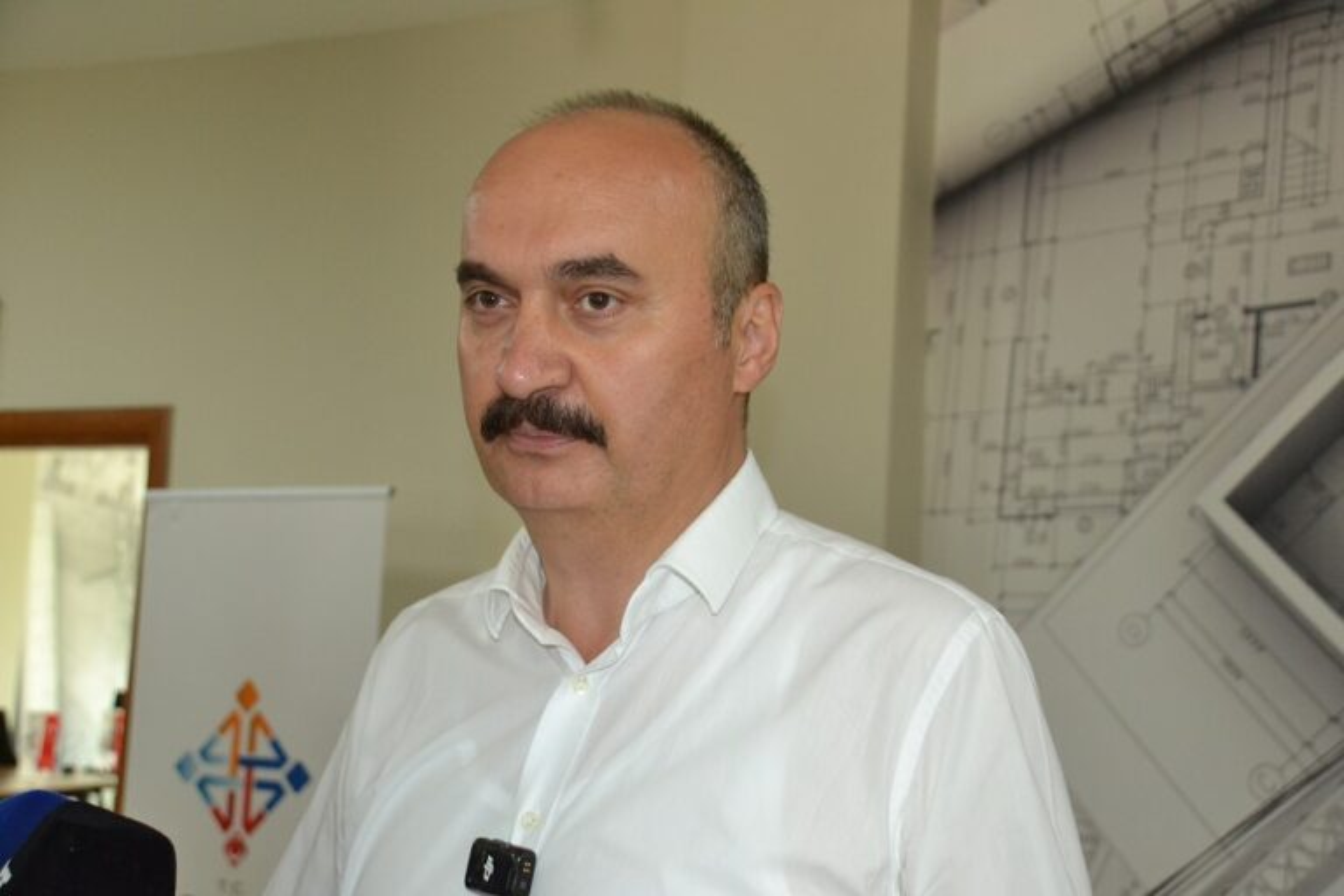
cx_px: 672
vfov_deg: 28.1
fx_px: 1792
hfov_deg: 41.1
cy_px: 448
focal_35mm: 48
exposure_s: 1/60
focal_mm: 32
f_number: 4.2
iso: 2000
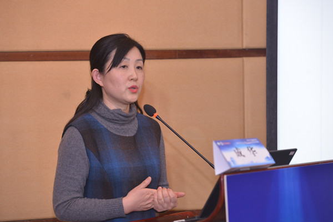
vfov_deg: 11.0
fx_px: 1156
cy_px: 111
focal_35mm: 125
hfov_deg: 16.4
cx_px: 166
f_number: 4
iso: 800
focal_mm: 125
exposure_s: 1/80
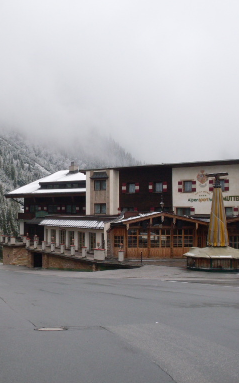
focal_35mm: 54
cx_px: 21
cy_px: 191
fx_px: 563
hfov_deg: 23.3
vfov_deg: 37.5
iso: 80
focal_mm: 6.3
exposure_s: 1/90
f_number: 8.4
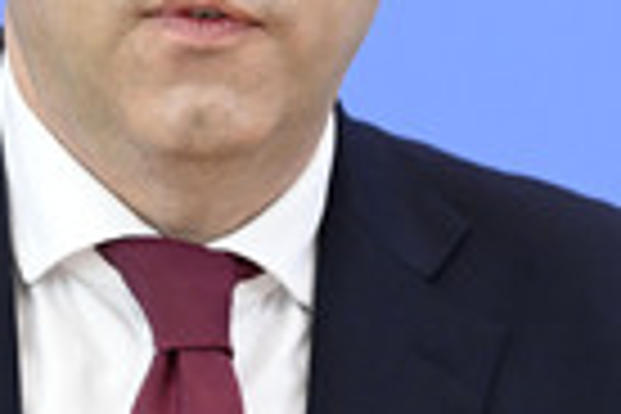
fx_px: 6520
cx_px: 232
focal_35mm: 378
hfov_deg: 5.5
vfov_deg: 3.6
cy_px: 135
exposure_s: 1/1250
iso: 4000
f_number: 4
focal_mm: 116
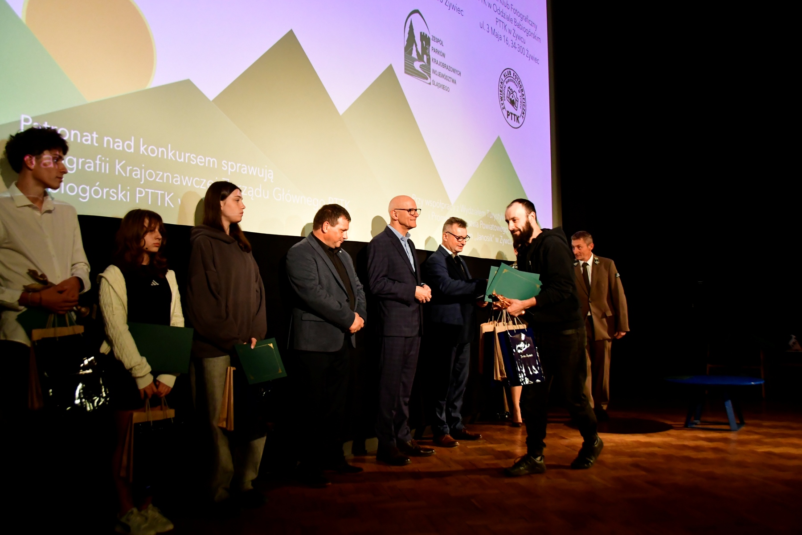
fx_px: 735
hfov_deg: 57.2
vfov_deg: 40.0
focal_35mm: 33
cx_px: 401
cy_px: 268
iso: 3600
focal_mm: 22
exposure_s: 1/125
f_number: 3.8
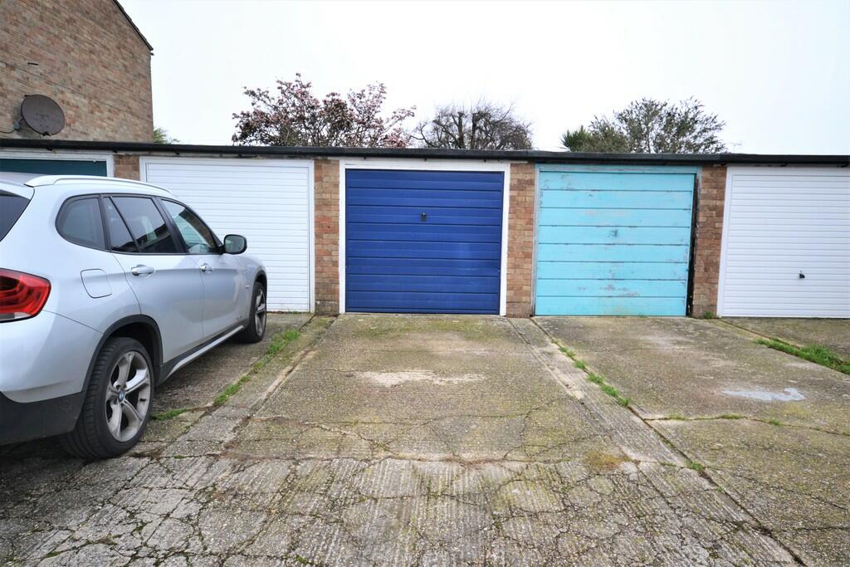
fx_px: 531
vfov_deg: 56.2
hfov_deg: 77.3
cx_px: 425
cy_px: 284
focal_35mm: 22
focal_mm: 15
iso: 400
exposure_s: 1/125
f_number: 5.6
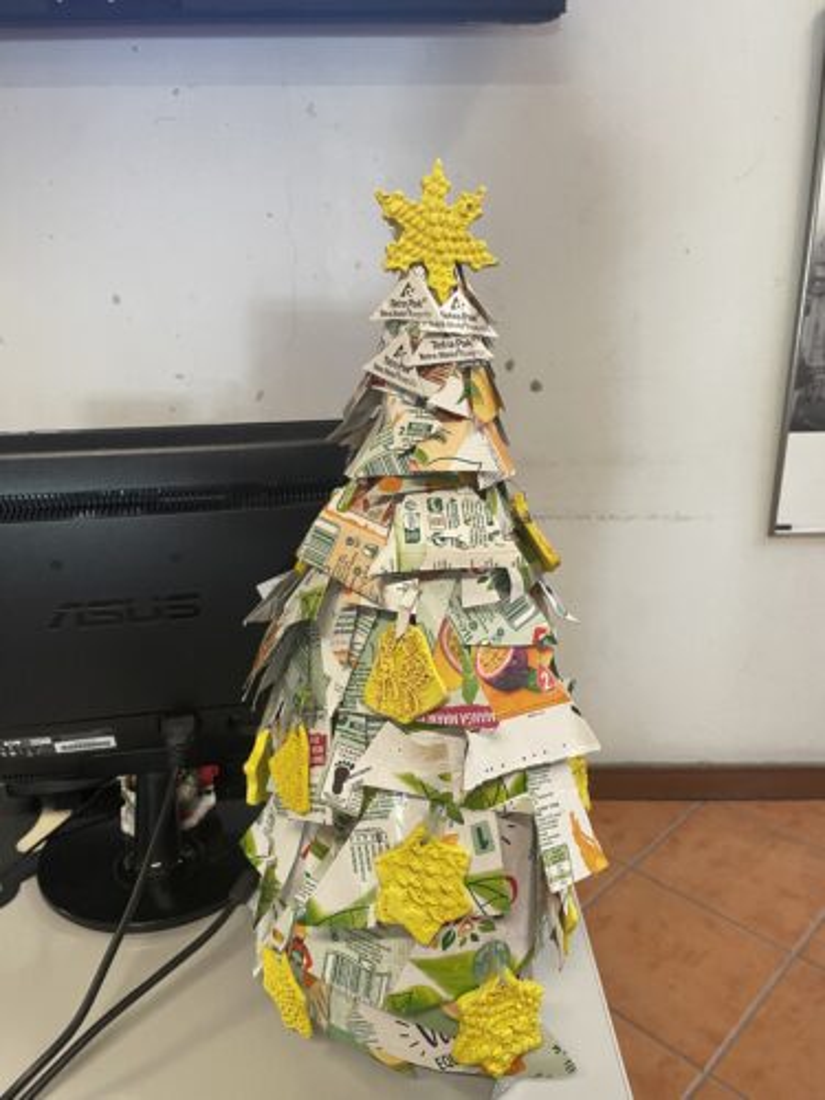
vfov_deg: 67.3
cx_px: 412
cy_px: 550
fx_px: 826
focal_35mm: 26
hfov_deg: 53.1
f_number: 1.6
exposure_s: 1/50
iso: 125
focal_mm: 4.2
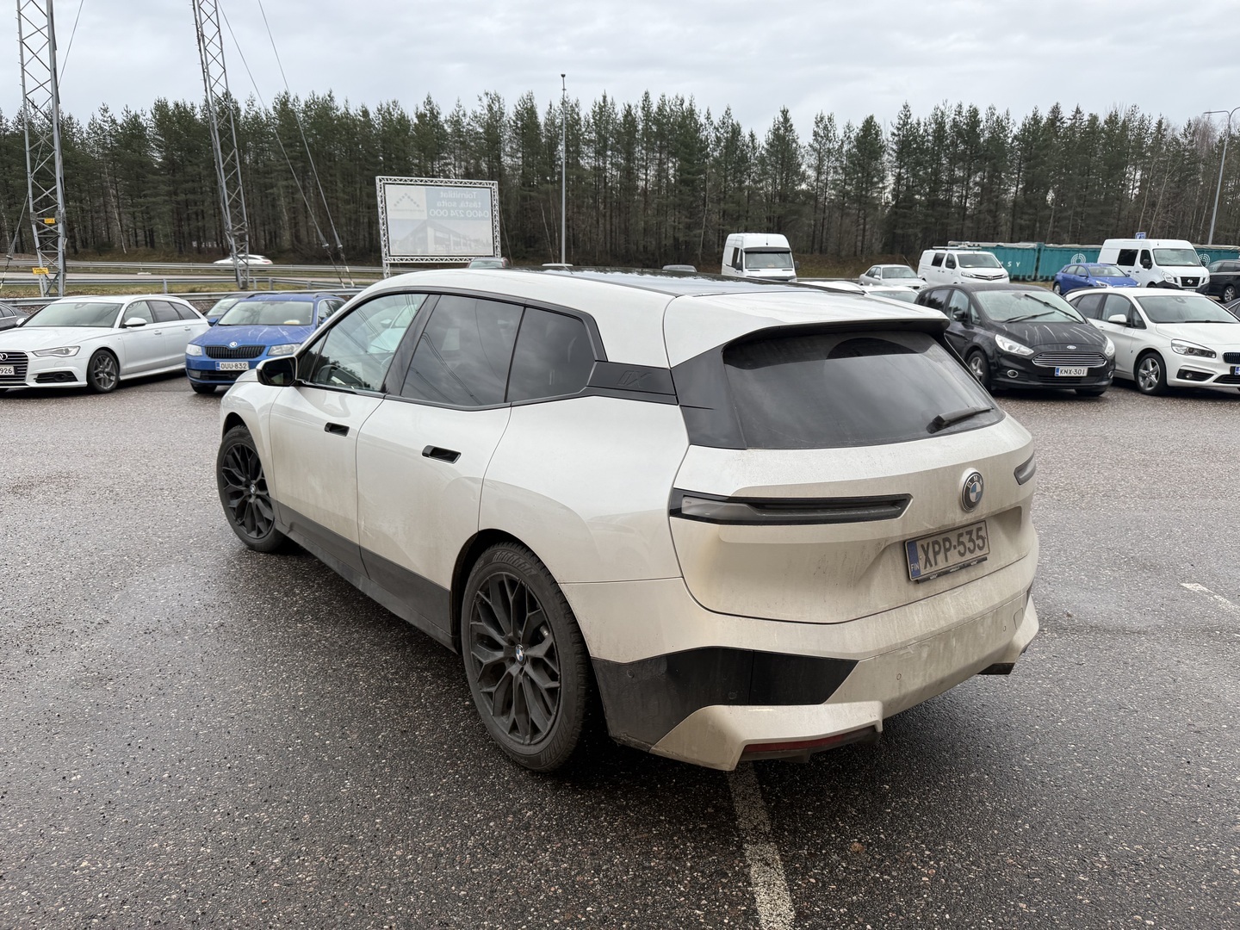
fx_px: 860
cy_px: 465
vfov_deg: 56.8
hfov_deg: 71.6
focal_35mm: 24
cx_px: 620
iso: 50
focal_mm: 6.76
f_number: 1.78
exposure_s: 1/121
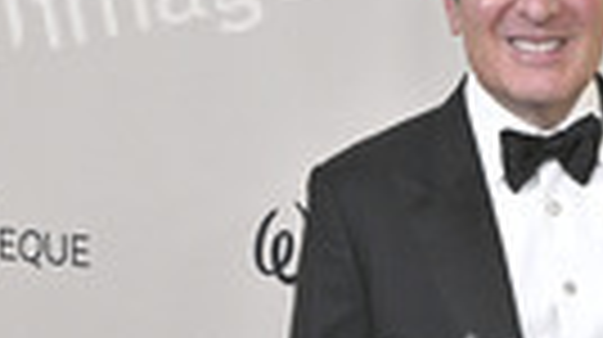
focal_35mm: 128
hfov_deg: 16.5
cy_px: 649
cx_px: 572
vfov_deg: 9.0
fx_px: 2044
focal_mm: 41
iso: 2000
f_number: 6.3
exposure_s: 1/320
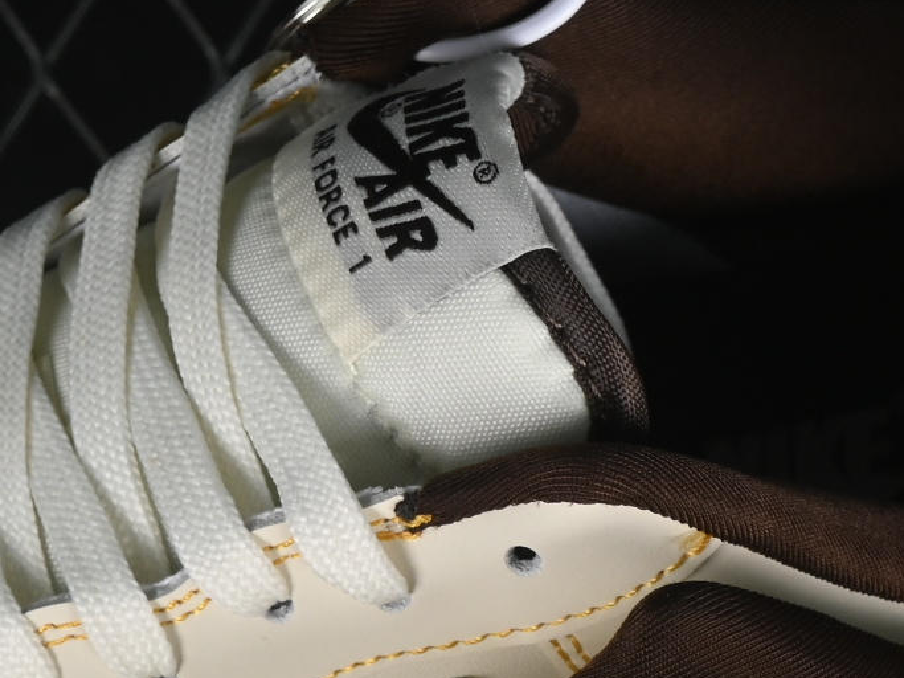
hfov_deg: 6.7
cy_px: 1034
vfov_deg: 5.0
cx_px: 360
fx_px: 7676
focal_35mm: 294
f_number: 8
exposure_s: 1/60
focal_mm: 50
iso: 160
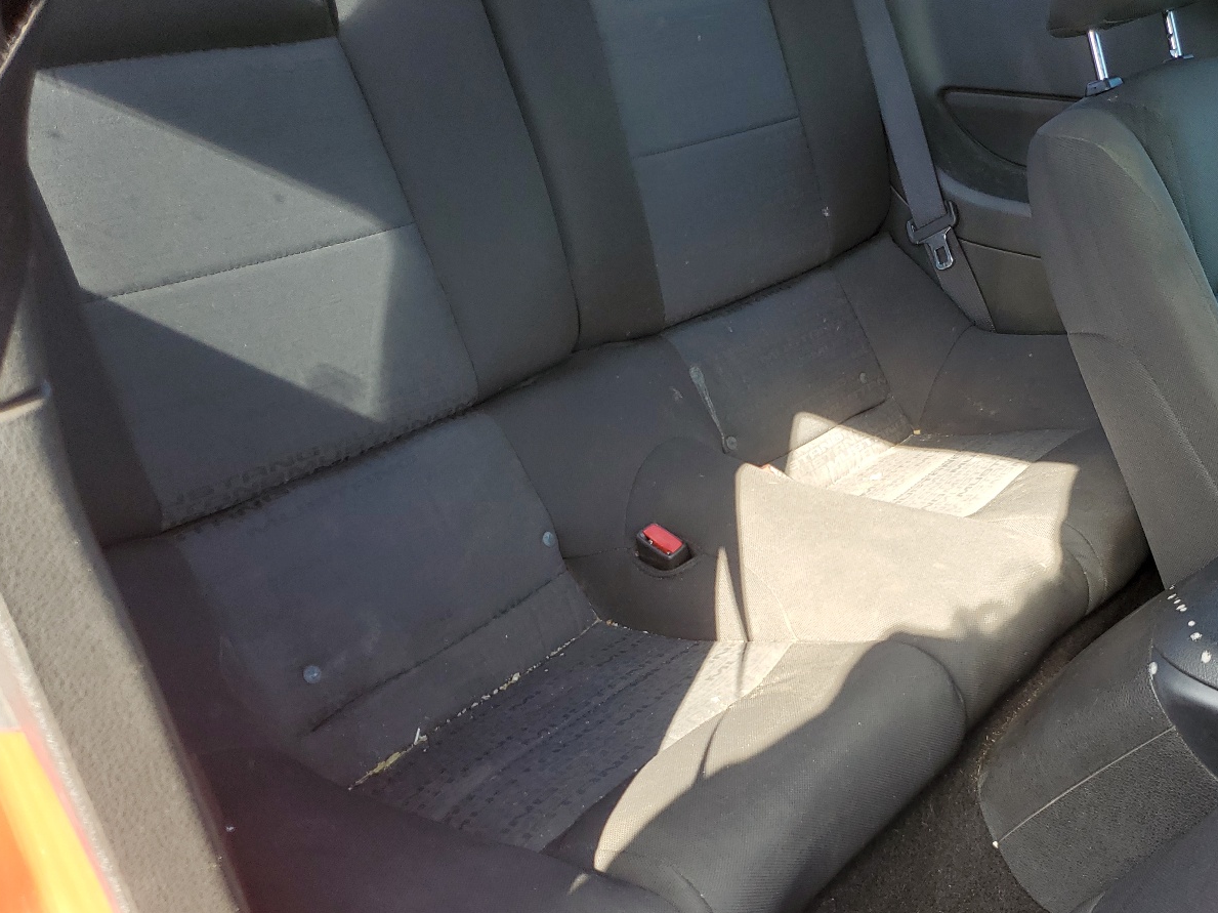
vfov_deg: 40.3
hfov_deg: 51.7
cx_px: 812
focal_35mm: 35
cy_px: 596
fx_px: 1231
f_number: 1.5
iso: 50
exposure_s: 1/208
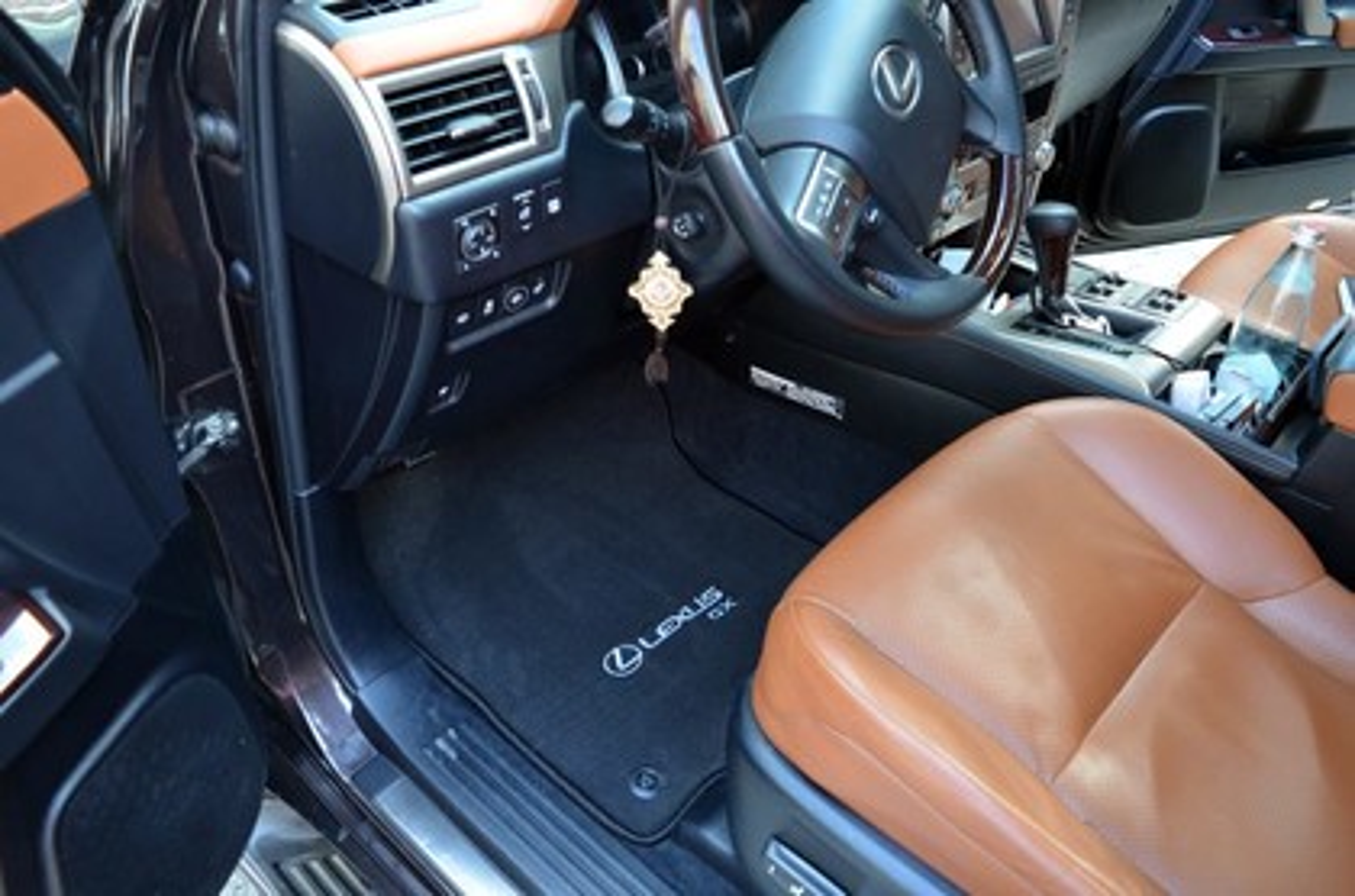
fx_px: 1014
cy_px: 448
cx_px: 678
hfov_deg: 67.5
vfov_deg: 47.7
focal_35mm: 27
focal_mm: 18
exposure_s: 1/60
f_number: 4
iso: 560
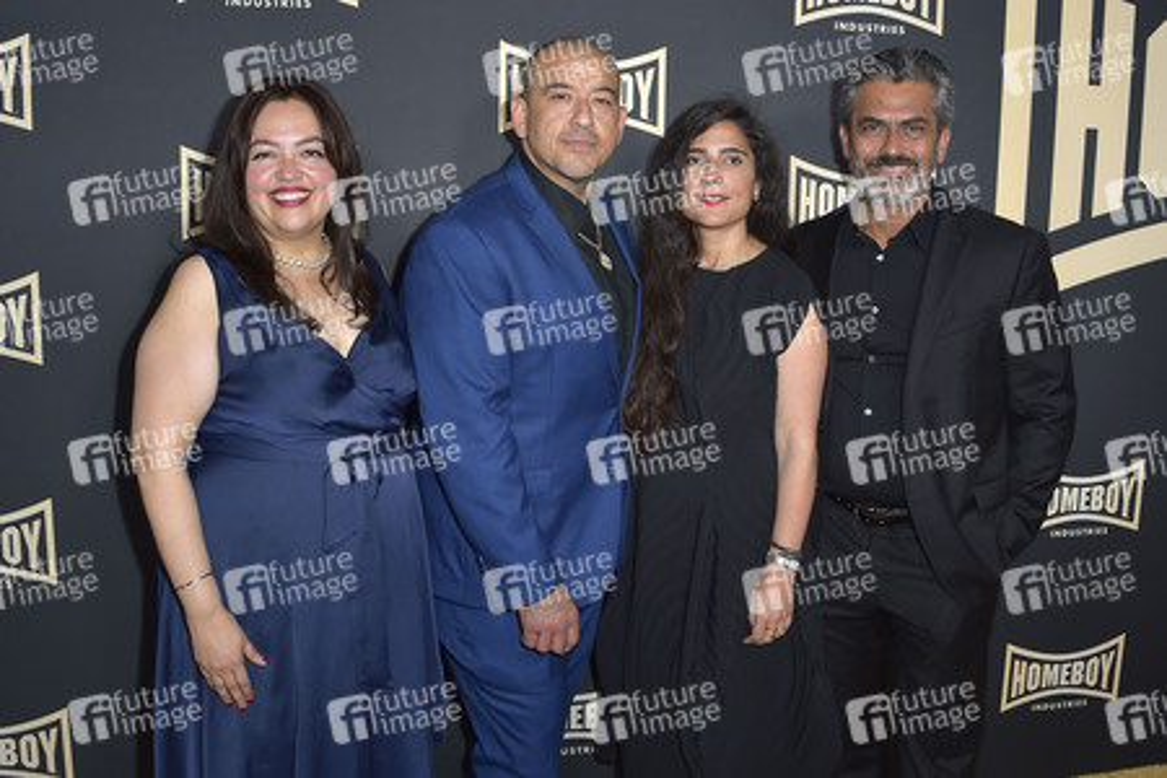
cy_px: 389
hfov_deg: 65.5
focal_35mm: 28
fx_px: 908
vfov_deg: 46.4
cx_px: 584
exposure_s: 1/250
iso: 320
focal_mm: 28
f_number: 6.3
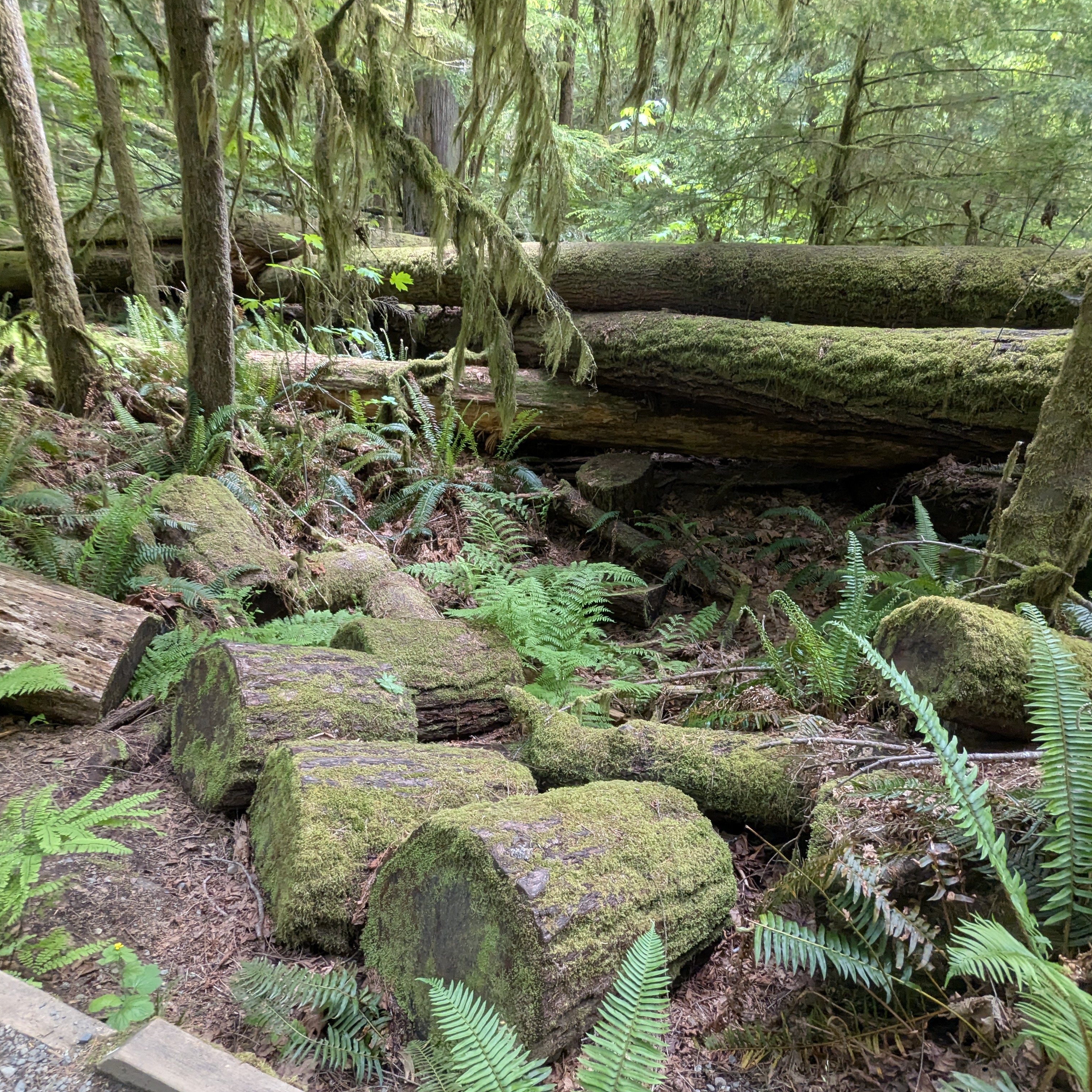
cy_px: 619
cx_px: 549
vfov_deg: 77.3
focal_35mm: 19
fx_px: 678
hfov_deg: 77.7
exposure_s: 1/212
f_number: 2.2
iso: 306
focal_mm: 2.35
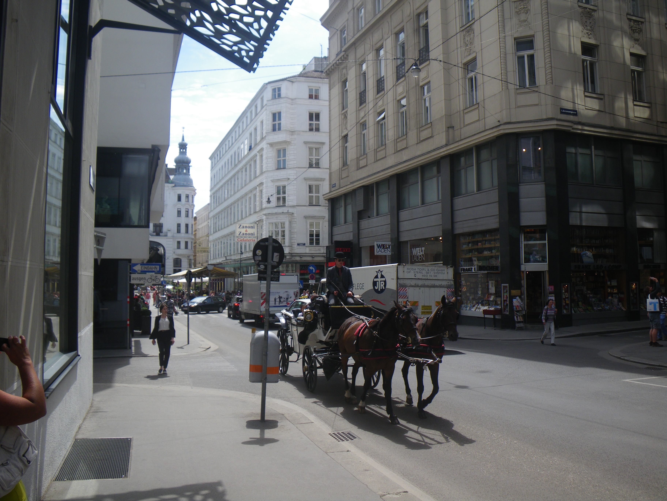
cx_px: 334
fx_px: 540
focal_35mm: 28
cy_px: 250
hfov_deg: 63.4
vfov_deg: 49.7
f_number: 4.2
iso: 50
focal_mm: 5
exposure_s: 1/250
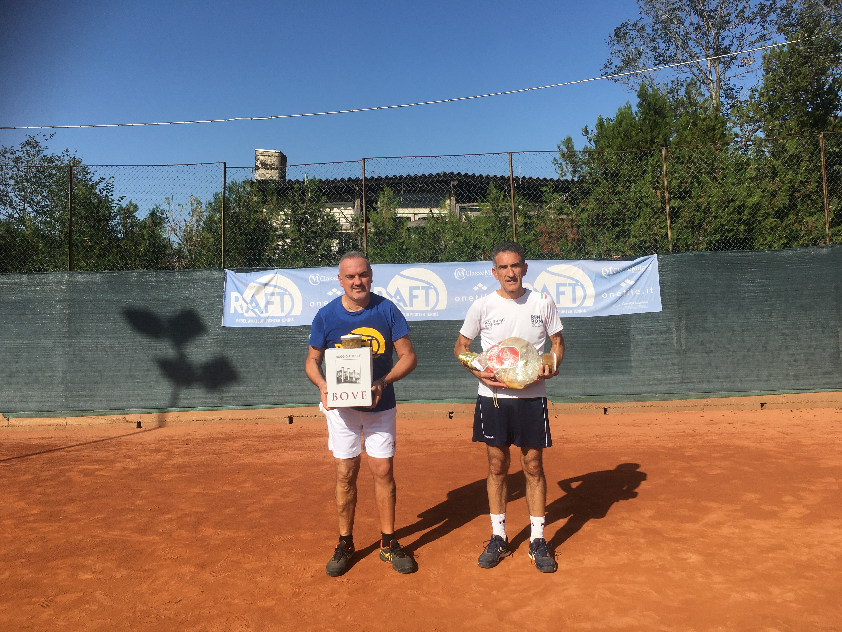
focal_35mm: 29
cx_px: 421
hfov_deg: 61.7
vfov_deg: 48.2
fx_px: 705
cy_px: 316
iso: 25
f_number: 2.2
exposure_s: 1/2404
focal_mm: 4.15
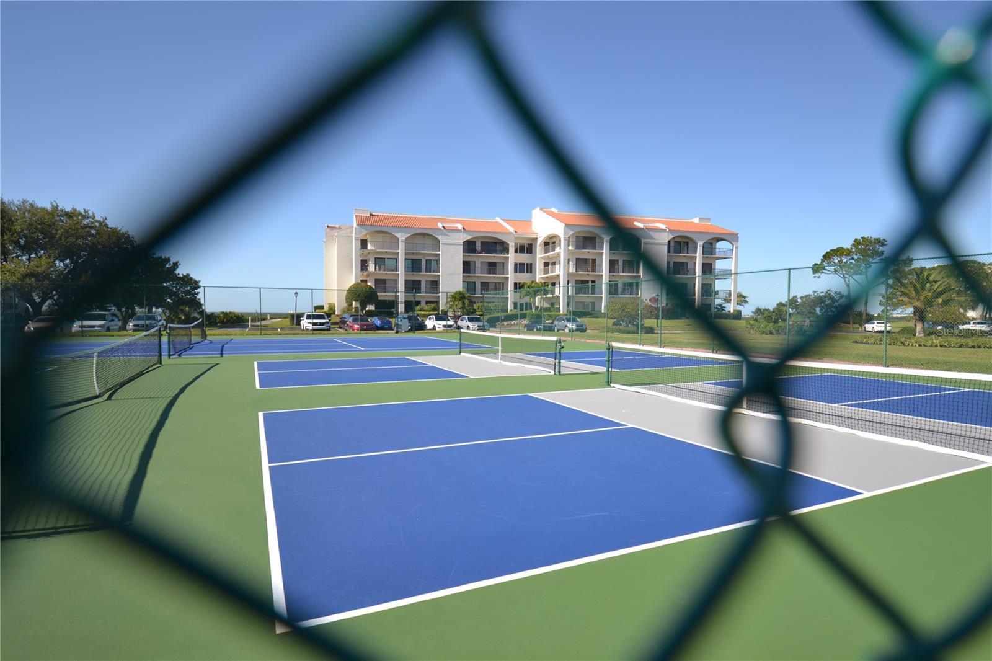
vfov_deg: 67.4
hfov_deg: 90.0
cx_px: 496
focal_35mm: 18
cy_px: 330
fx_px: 496
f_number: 3.8
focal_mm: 12
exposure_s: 1/640
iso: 100
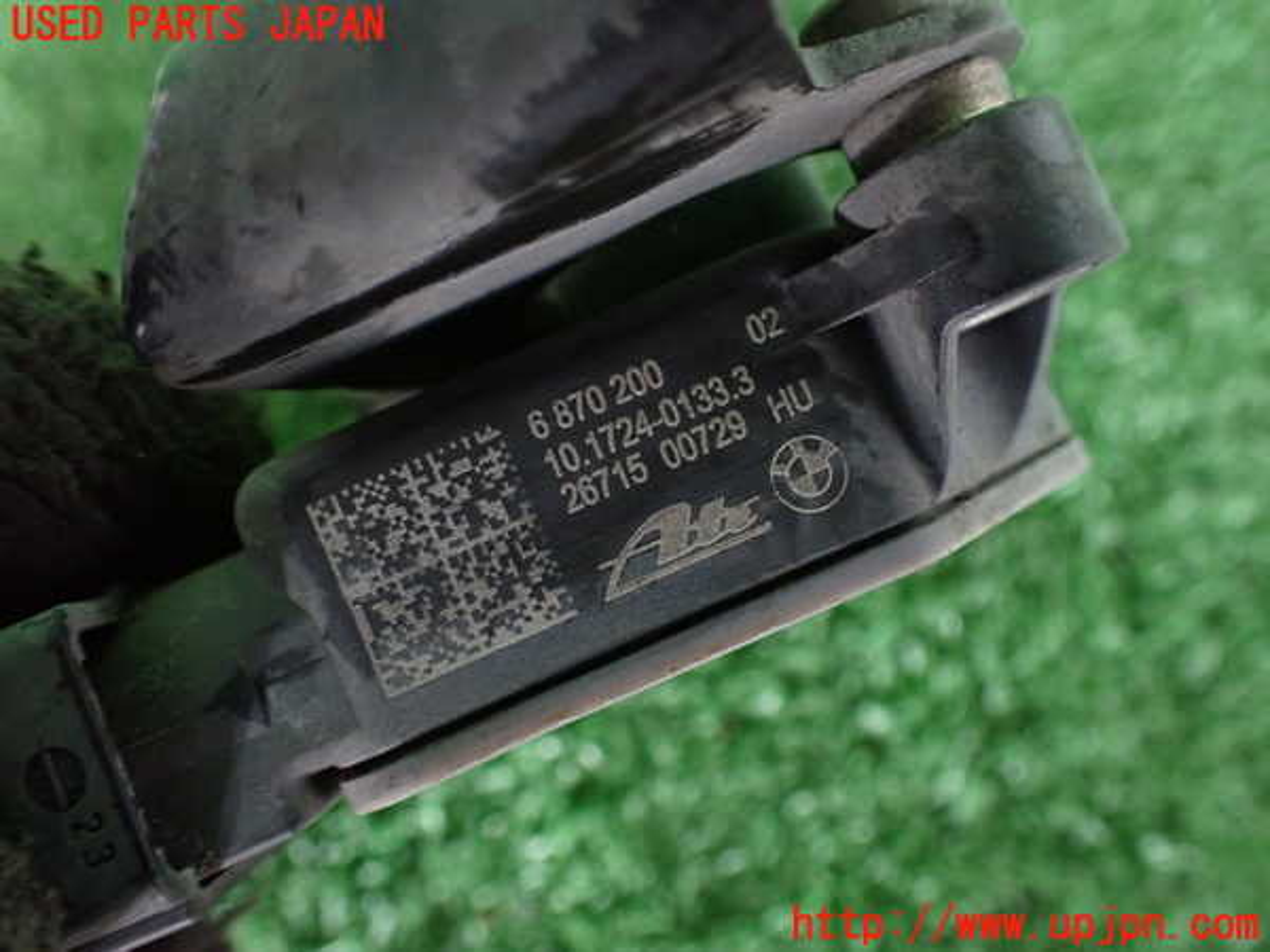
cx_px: 635
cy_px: 476
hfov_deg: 60.0
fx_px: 1101
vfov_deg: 46.8
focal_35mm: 30
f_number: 2.3
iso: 800
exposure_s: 1/60
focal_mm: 5.4
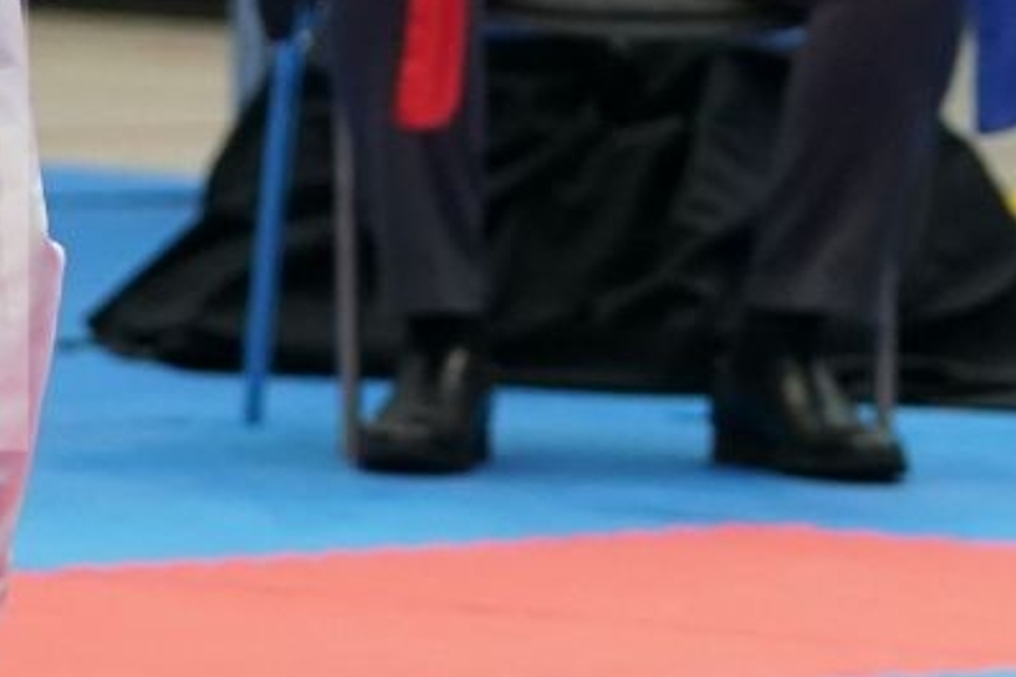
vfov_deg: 2.4
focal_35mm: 570
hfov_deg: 3.6
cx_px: 1521
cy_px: -690
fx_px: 16079
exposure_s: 1/1000
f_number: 2.8
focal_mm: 84
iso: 2000
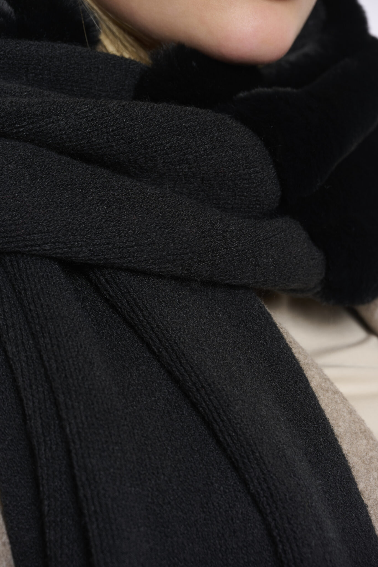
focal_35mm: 140
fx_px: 2205
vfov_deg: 14.7
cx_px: 189
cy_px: 284
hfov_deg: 9.8
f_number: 8
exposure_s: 1/160
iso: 125
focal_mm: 140
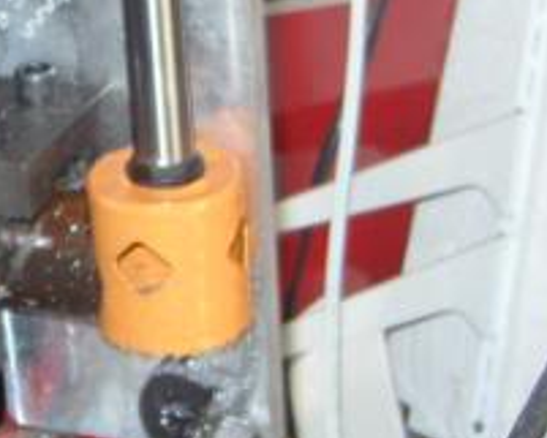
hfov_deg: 13.8
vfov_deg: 11.3
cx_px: -79
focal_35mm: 136
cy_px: 8
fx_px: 2203
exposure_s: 1/30
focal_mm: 7.4
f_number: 2.8
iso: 100
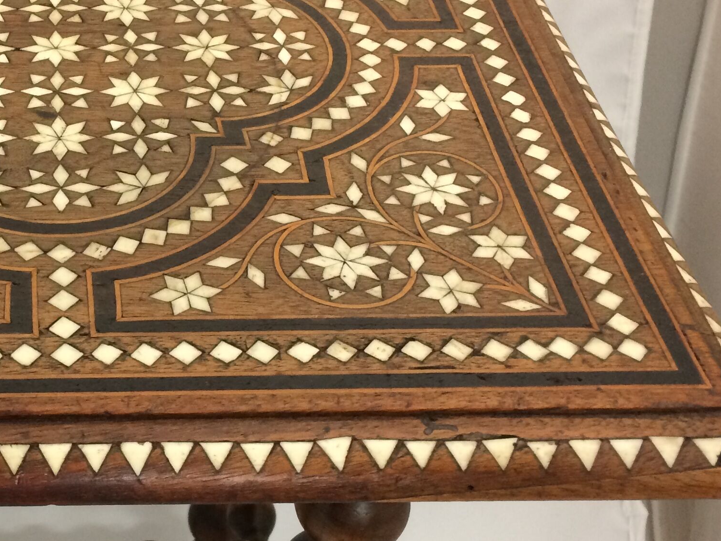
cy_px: 280
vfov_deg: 23.3
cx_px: 52
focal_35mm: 63
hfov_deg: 29.3
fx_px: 1312
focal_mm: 4.15
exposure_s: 1/33
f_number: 2.2
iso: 200
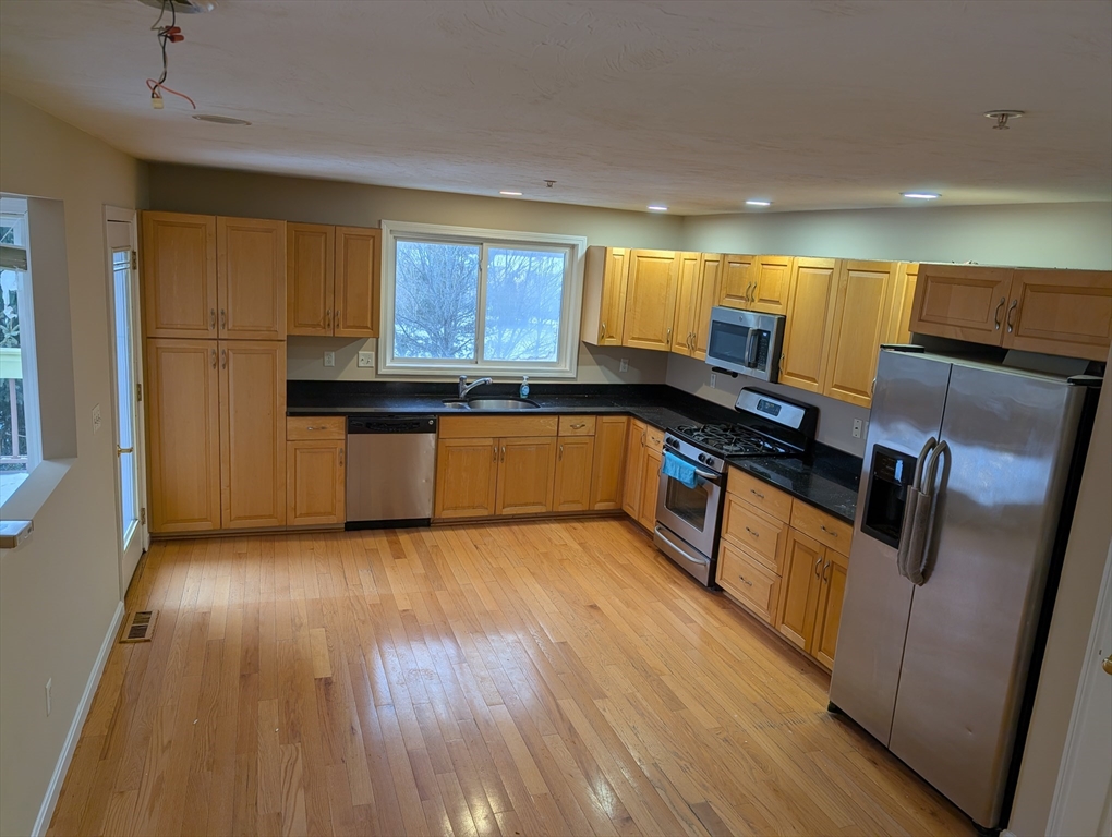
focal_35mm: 24
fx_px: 772
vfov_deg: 56.9
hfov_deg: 71.5
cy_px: 418
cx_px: 556
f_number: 1.68
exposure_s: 1/197
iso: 22
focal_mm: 6.9
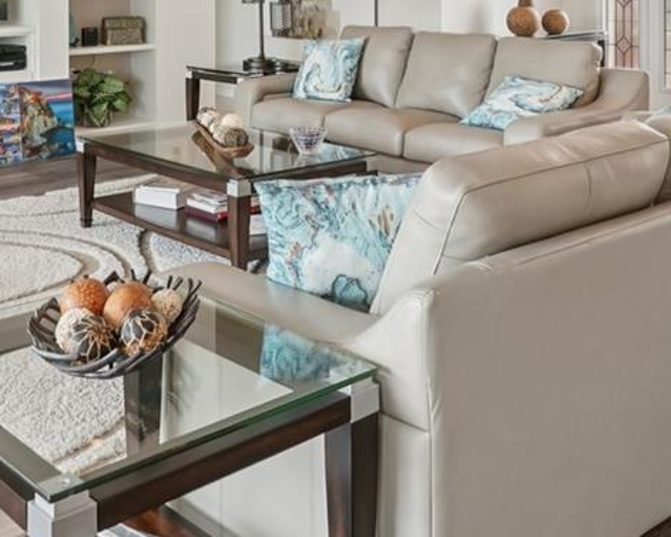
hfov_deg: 35.6
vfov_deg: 26.5
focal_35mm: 53
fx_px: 1045
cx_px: 321
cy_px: -60
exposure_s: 1/25
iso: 400
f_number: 8
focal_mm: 16.5
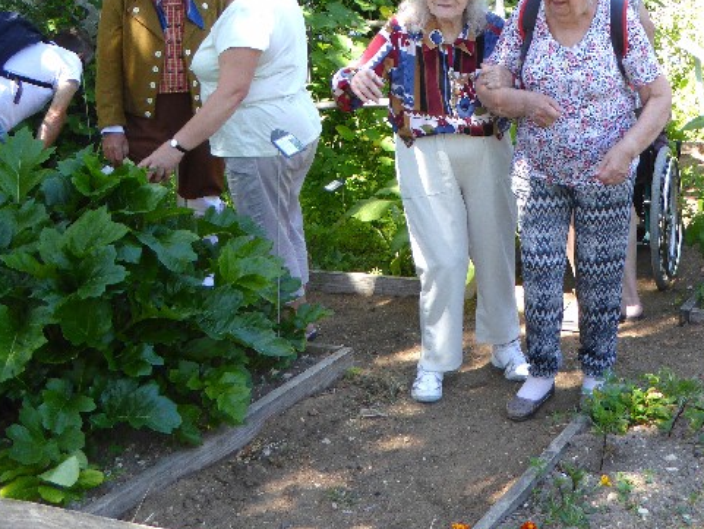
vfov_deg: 23.6
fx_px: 1241
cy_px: 91
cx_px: 550
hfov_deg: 31.0
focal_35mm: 61
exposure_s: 1/125
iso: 100
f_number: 3.6
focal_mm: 5.8
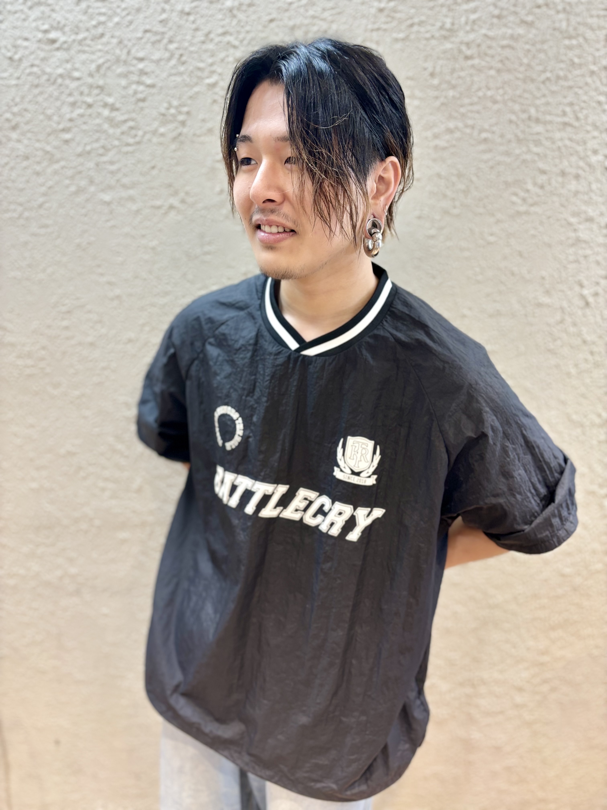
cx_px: 304
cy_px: 405
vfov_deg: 67.3
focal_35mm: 26
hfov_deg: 53.1
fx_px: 608
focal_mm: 5.96
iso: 100
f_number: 1.6
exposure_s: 1/50
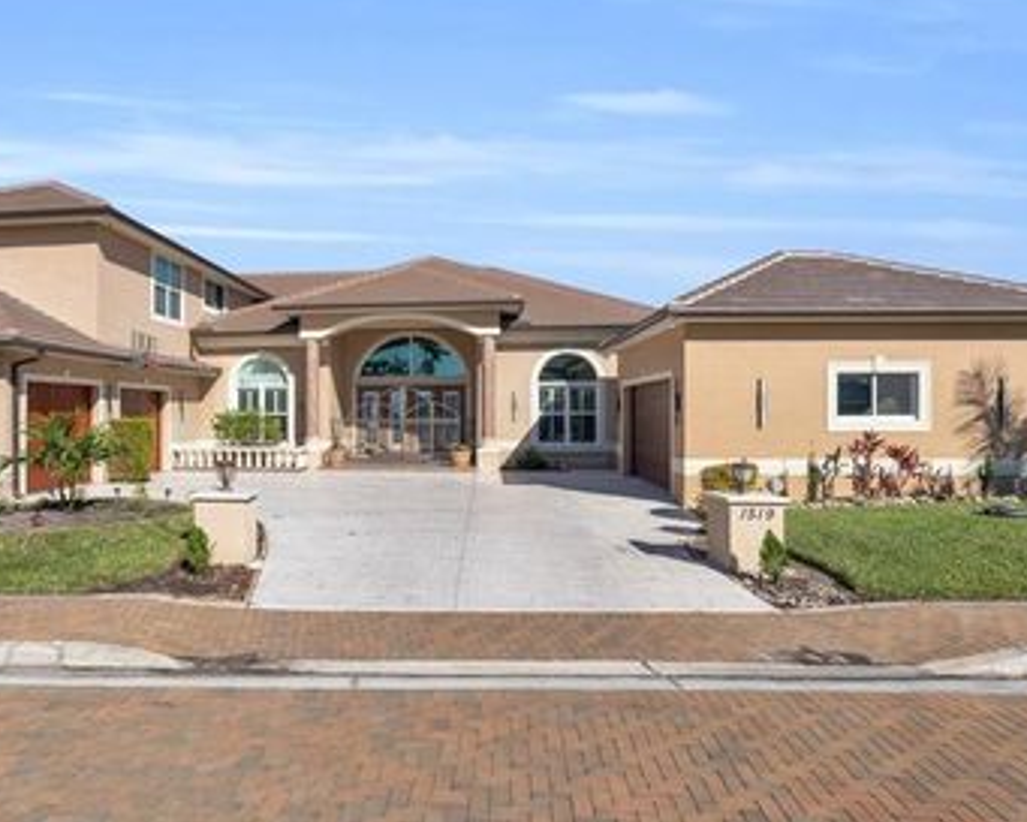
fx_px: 669
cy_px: 411
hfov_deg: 73.4
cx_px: 367
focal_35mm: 22
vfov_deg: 63.2
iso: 200
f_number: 9
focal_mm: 16
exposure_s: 1/800
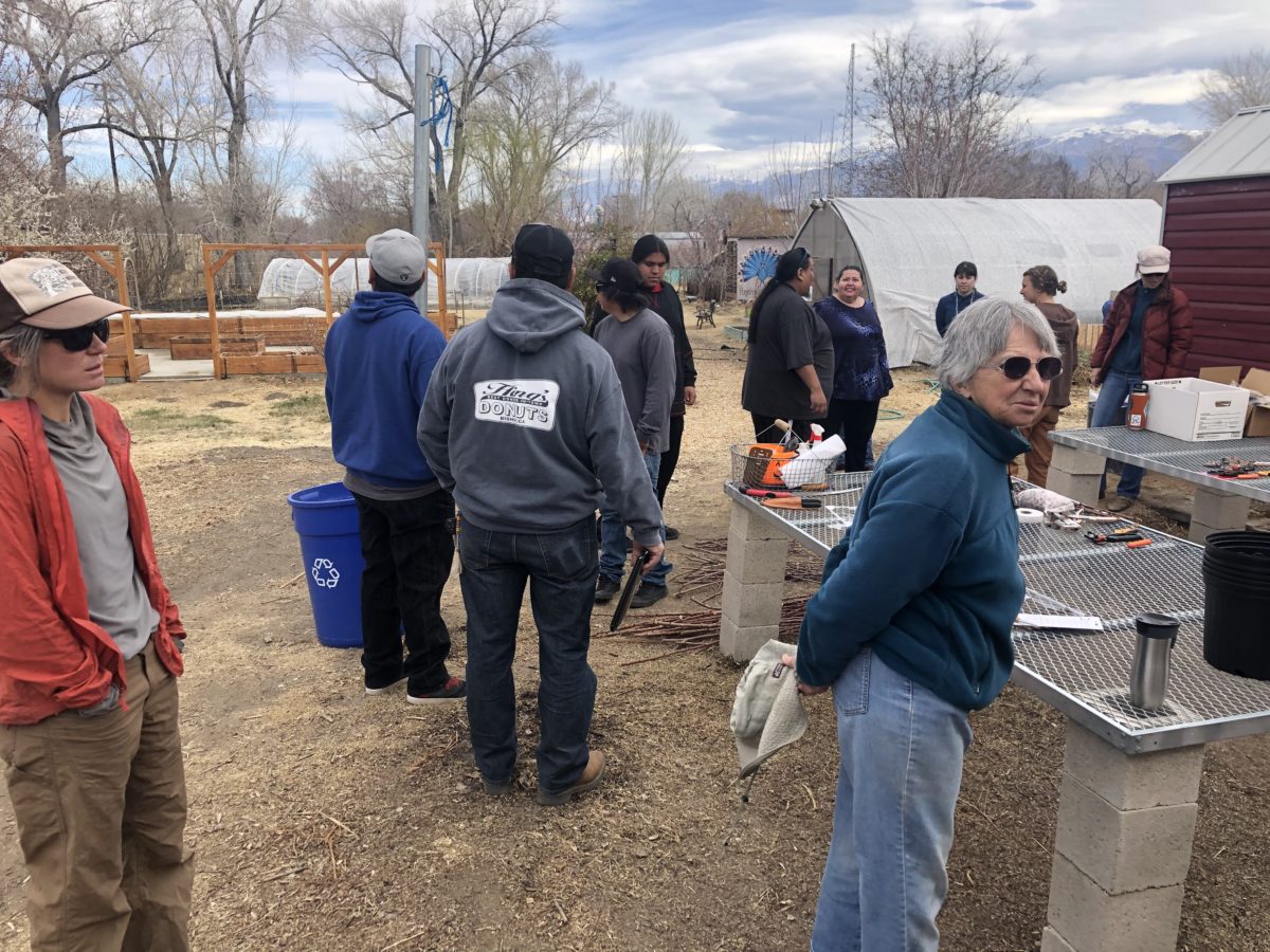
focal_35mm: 28
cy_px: 476
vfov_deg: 49.7
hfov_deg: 63.4
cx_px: 635
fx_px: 1027
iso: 20
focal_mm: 3.99
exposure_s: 1/979
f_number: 1.8
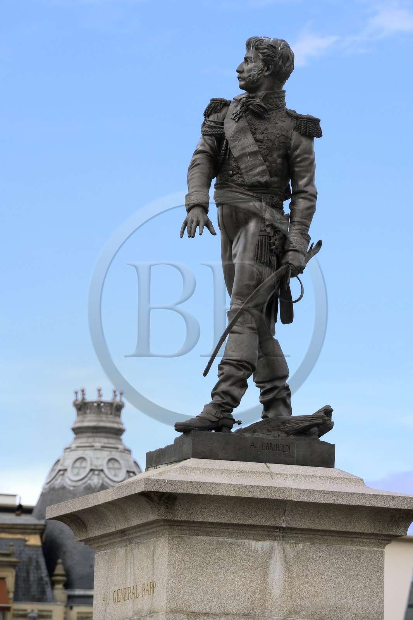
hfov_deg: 6.9
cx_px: 206
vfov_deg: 10.3
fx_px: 3443
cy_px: 310
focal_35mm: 200
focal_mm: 200
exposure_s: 1/400
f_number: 9
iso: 200
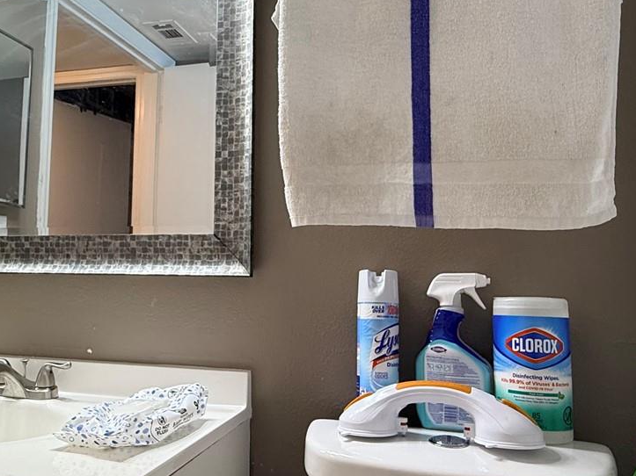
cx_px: 264
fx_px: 569
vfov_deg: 45.4
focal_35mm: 31
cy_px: 237
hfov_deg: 58.0
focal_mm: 2.22
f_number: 2.2
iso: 125
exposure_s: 1/120
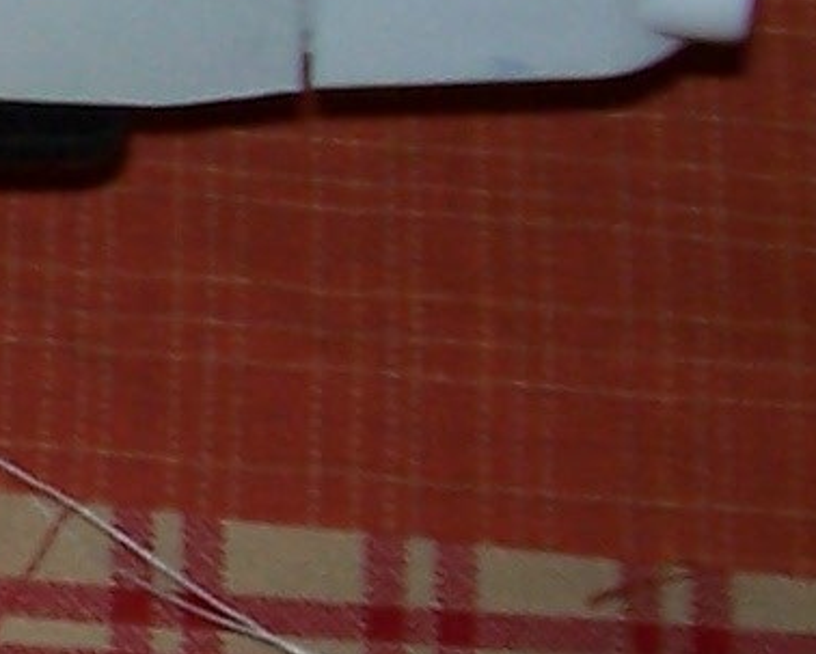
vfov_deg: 6.8
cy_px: 47
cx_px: -1578
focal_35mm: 226
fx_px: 5462
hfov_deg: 7.6
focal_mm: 5.6
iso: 80
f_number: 2.7
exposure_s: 1/60
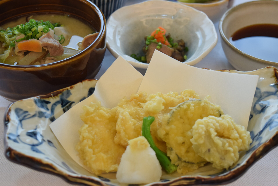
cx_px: 139
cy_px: 94
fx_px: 529
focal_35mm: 69
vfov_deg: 19.9
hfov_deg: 29.4
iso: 800
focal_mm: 45
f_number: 5
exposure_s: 1/250
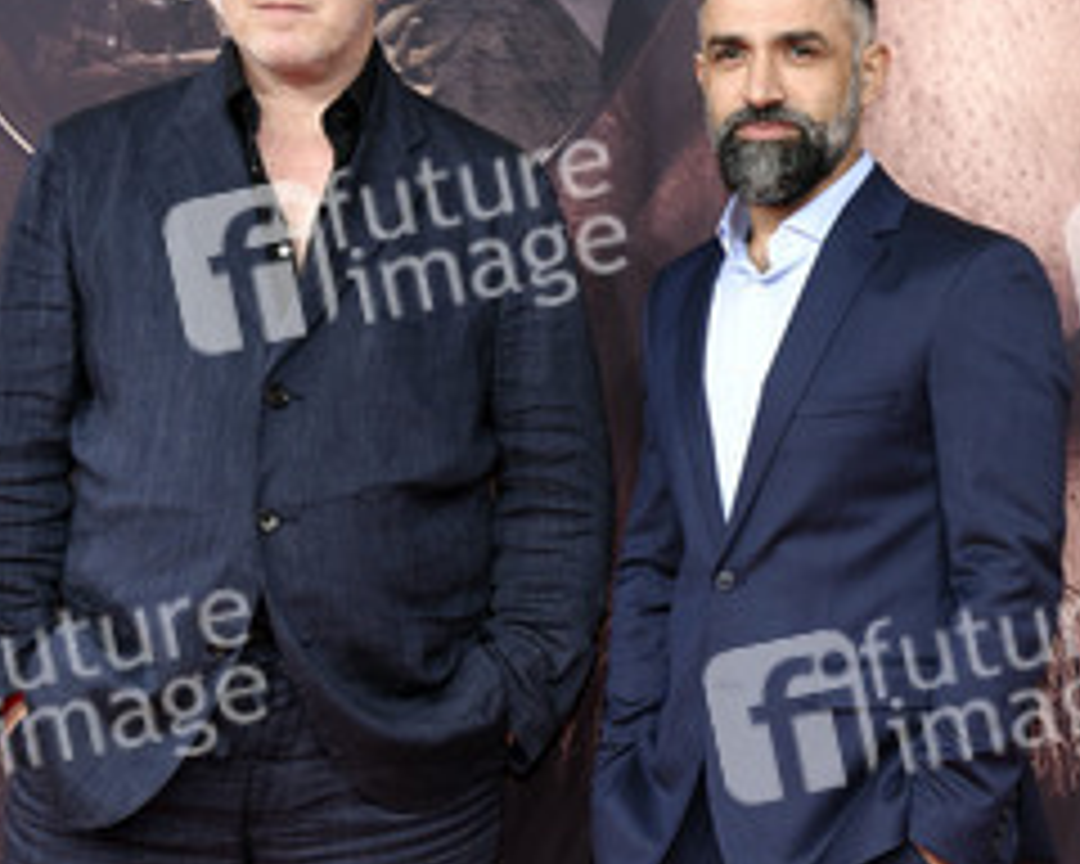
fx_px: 2493
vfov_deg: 19.7
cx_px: 526
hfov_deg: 24.4
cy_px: 472
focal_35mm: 78
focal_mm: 50
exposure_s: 1/160
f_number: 8
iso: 500
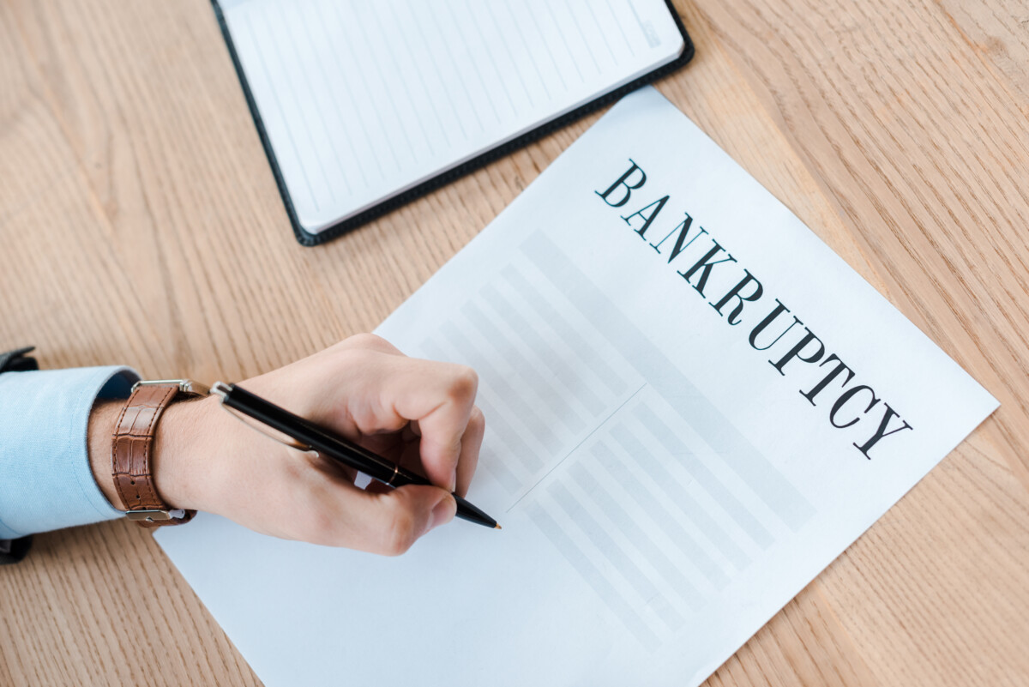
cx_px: 514
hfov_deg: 39.6
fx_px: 1430
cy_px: 344
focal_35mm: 50
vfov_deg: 27.0
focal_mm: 50
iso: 320
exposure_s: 1/160
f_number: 3.5
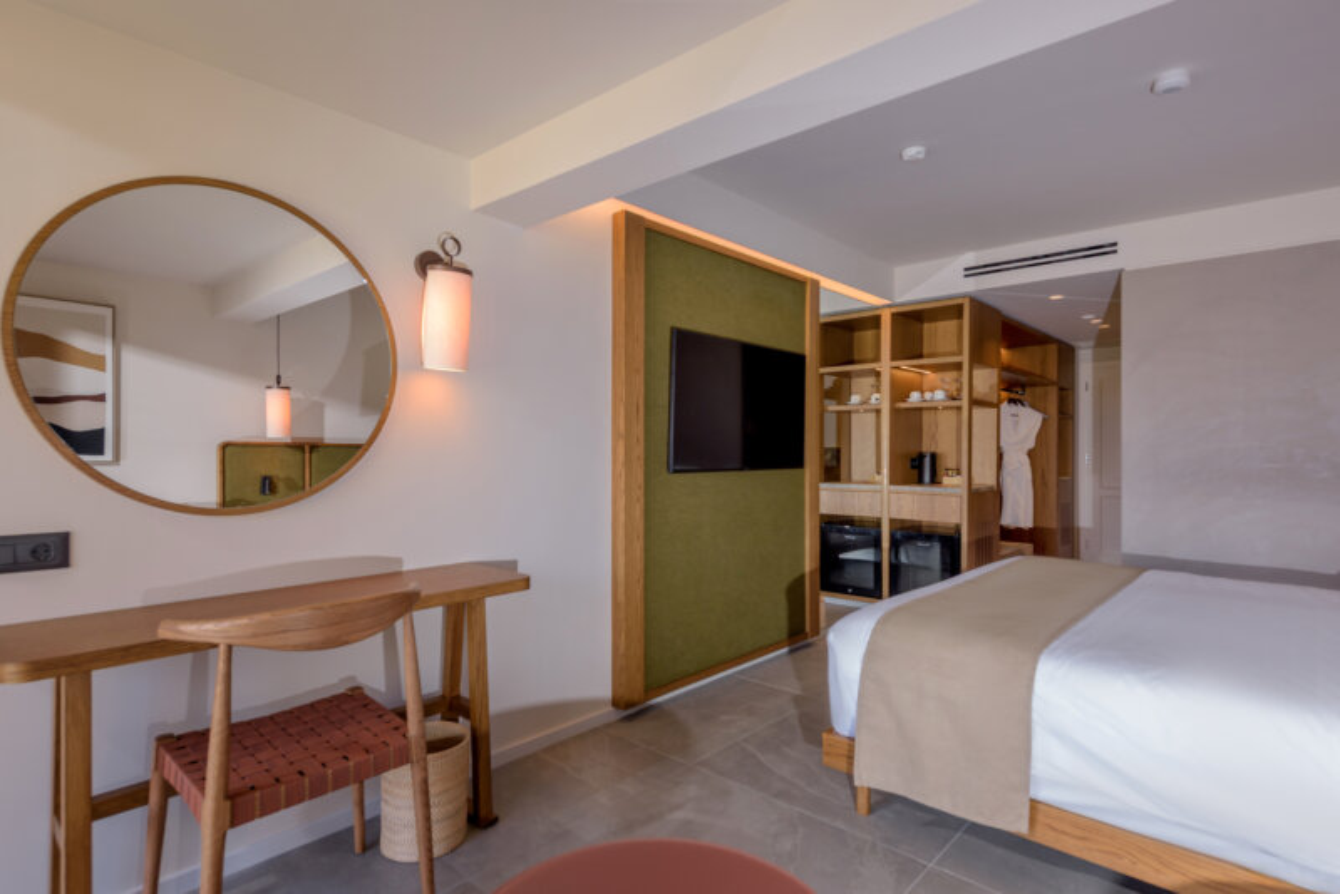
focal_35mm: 18
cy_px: 447
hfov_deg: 90.0
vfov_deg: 67.4
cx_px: 670
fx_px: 670
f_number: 8
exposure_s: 1/25
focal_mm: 18
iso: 250
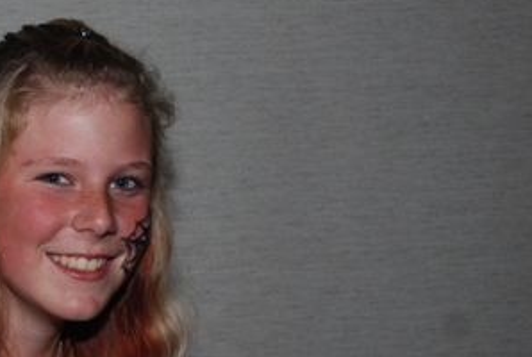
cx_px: 36
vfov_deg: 15.7
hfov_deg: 22.6
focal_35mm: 87
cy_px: 286
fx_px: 1289
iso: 200
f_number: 5
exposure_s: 1/60
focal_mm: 27
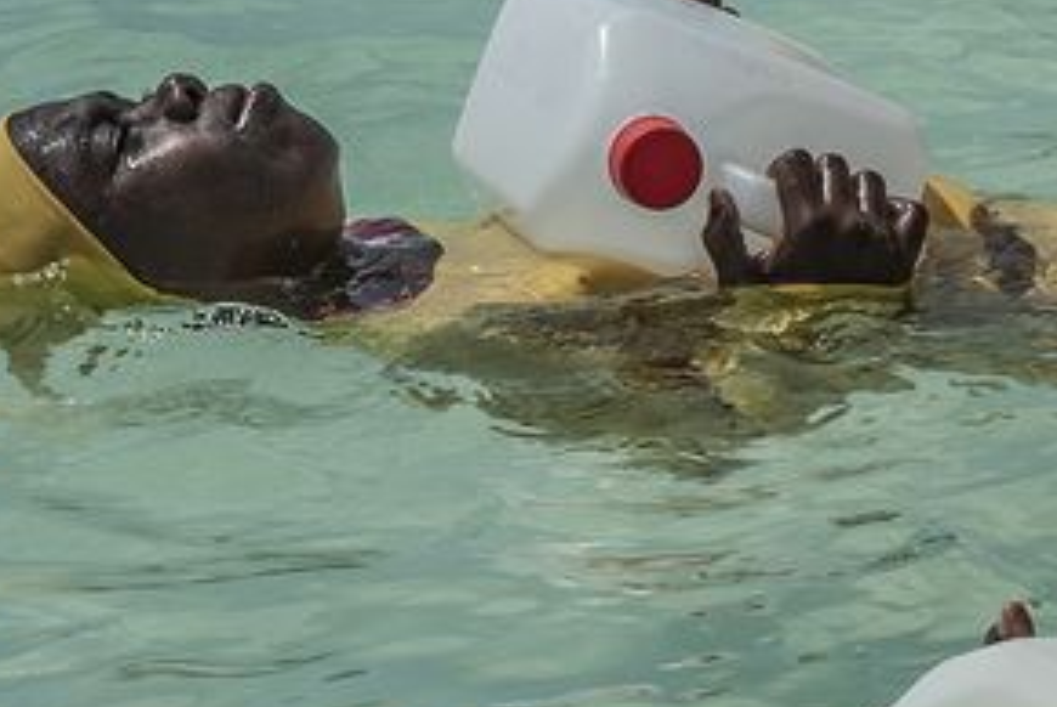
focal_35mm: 193
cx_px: 1294
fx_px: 5672
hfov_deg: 10.5
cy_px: 565
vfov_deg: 7.1
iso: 250
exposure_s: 1/400
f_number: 22
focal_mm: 70
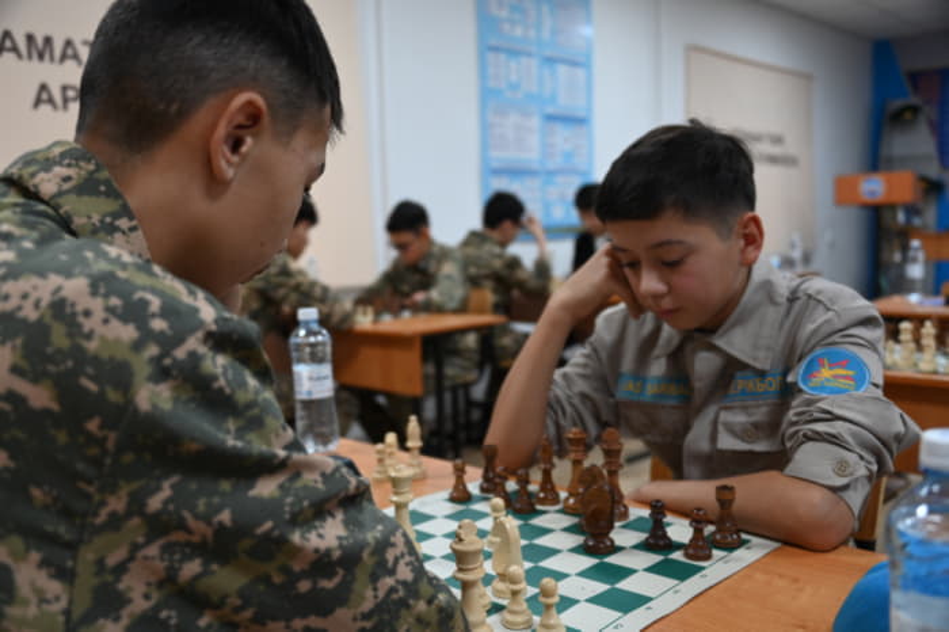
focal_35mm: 35
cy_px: 316
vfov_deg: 37.8
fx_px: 922
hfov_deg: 54.5
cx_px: 474
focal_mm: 35
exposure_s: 1/125
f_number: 3.8
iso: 1100
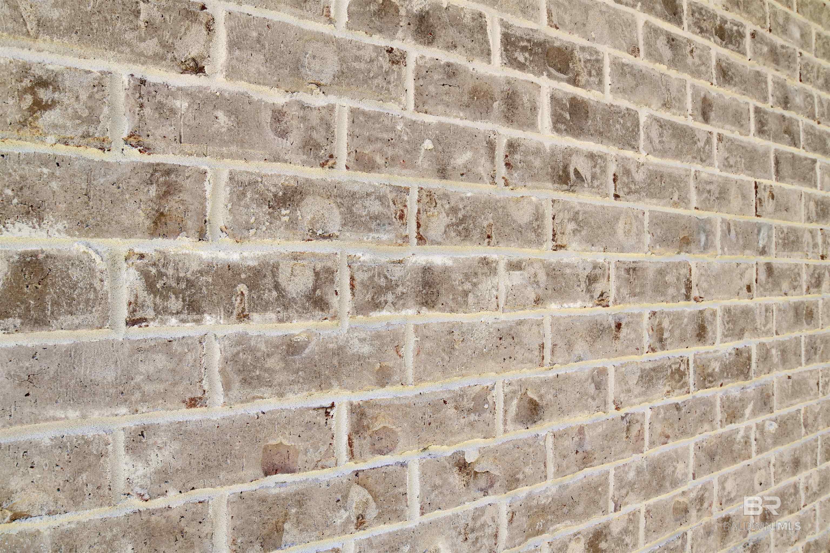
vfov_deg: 67.4
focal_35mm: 18
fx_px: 415
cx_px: 415
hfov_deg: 90.0
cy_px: 276
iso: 200
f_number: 11
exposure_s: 1/40
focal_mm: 18
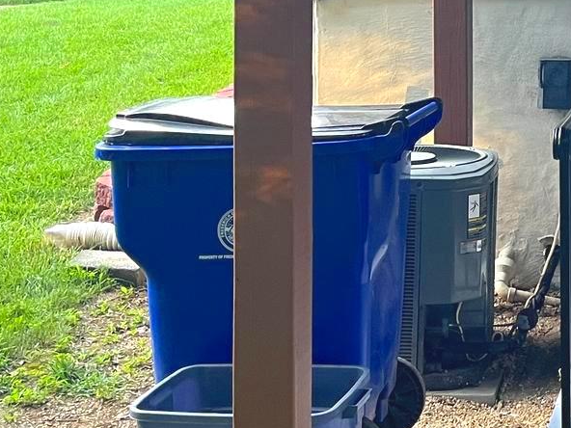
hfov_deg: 20.3
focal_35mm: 90
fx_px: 1485
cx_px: 704
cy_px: -117
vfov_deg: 15.7
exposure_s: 1/82
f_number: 1.6
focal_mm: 5.1
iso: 125
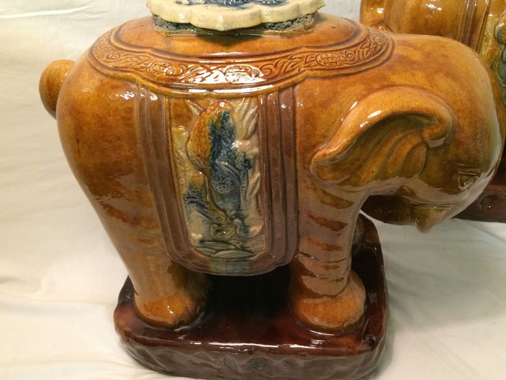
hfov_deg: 55.3
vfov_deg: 43.0
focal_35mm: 33
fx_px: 483
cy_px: 185
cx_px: 267
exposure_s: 1/15
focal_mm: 4.12
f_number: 2.2
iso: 320
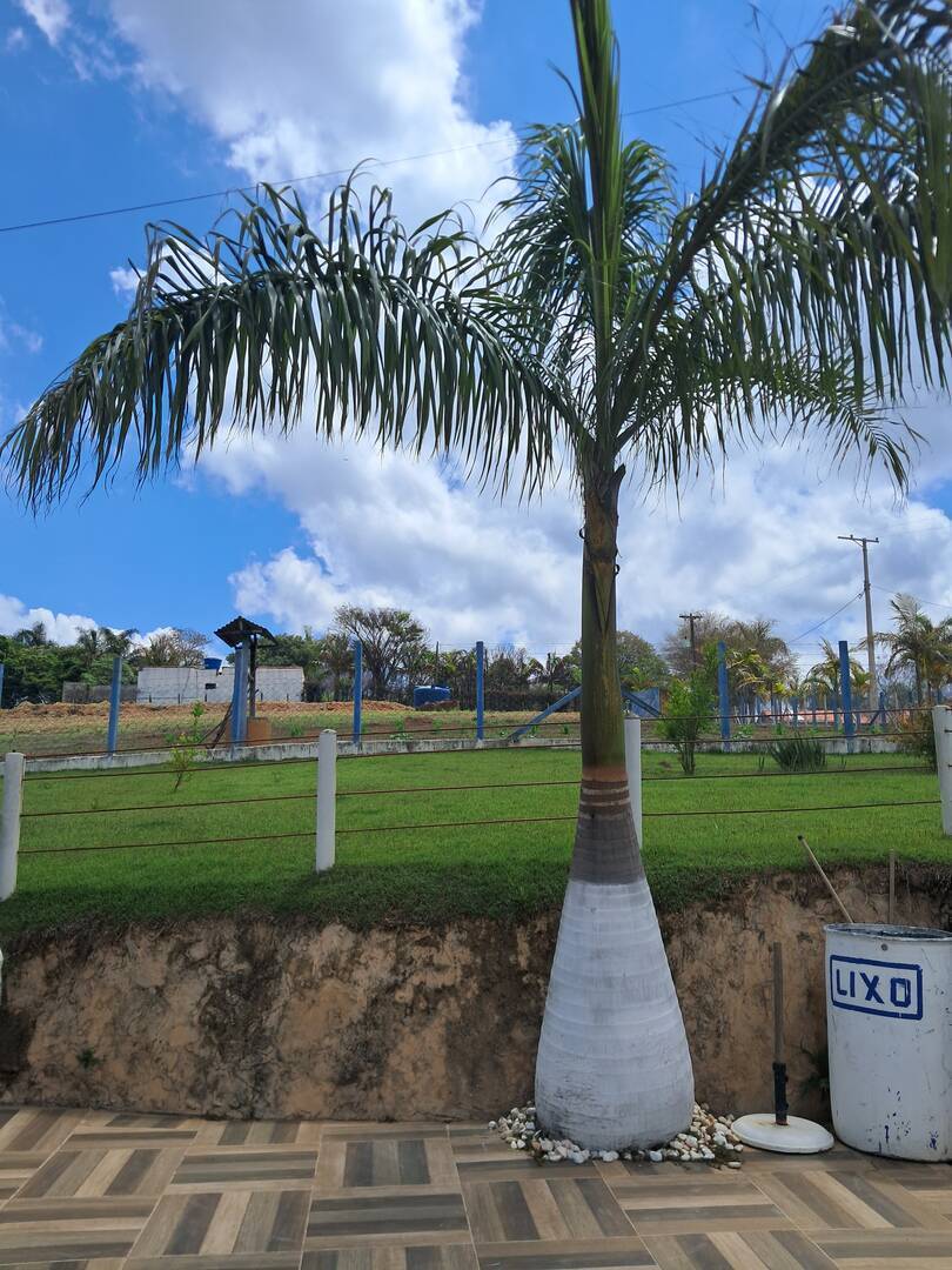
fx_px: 990
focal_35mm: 27
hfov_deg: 51.4
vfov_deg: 65.3
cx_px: 476
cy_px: 635
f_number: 1.8
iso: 50
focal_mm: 4
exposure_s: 1/1520
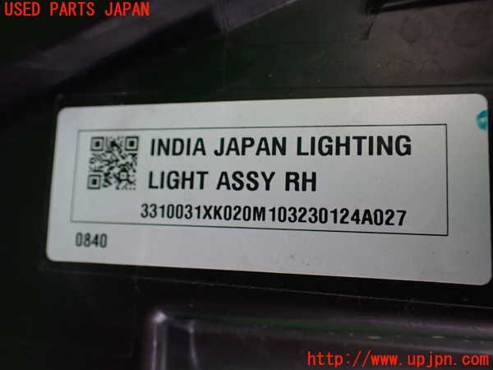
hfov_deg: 60.0
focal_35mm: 30
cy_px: 185
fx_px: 427
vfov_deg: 46.8
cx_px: 246
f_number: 2.3
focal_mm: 5.4
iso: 400
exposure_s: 1/125
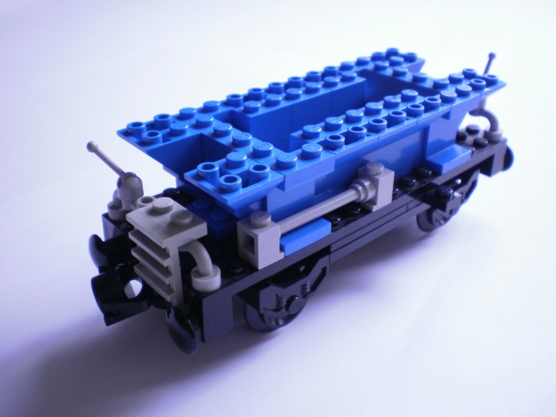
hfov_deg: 51.4
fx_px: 578
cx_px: 278
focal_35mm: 36
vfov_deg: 39.7
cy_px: 208
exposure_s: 1/10
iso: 125
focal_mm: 6.3
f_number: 3.1
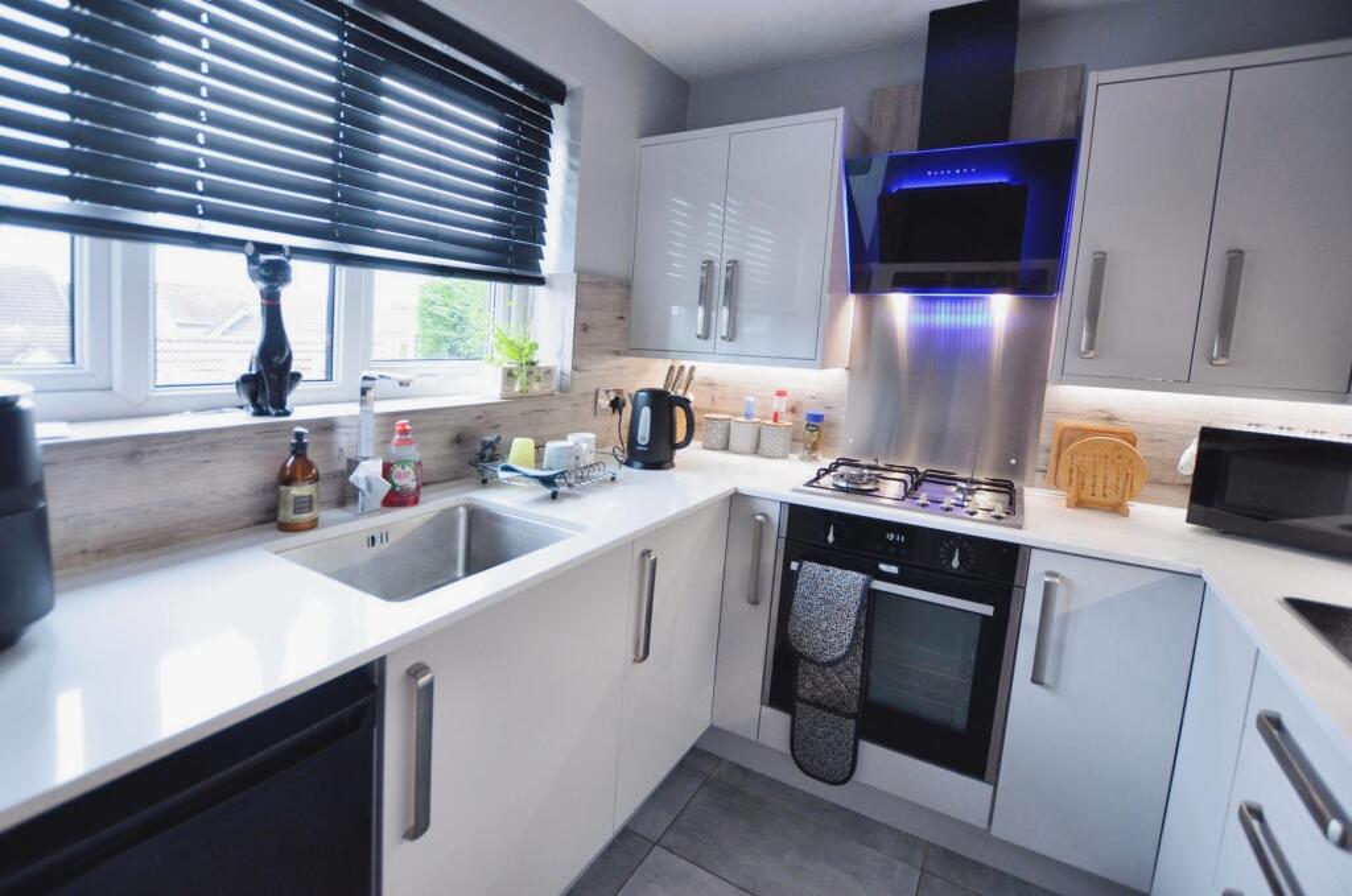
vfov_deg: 77.1
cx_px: 676
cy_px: 448
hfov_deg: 100.5
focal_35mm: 15
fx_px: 562
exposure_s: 1/60
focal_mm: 10
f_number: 4
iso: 800
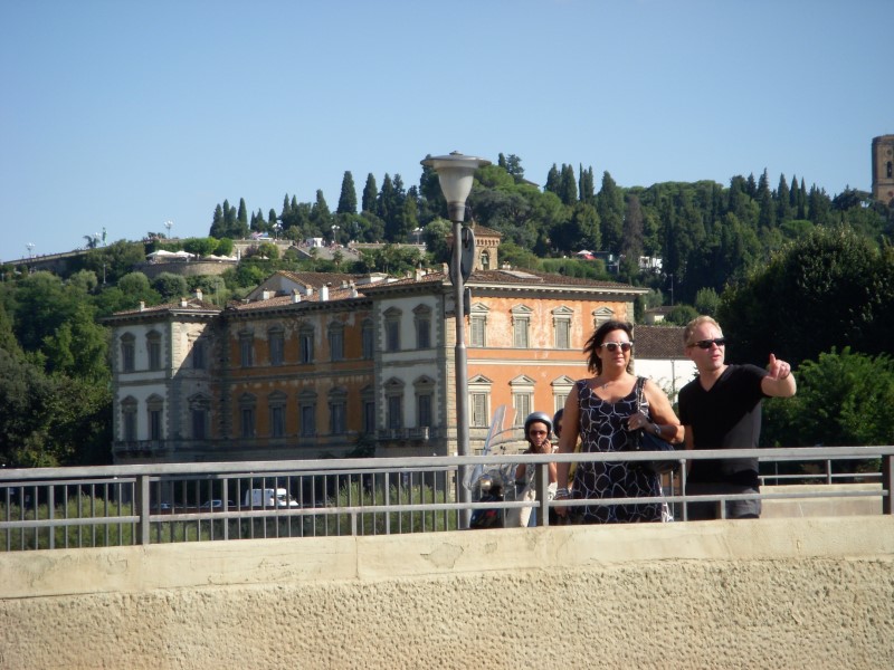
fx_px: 2944
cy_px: 335
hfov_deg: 17.3
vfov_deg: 13.0
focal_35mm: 114
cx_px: 447
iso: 100
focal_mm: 18.9
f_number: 4.2
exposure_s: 1/640
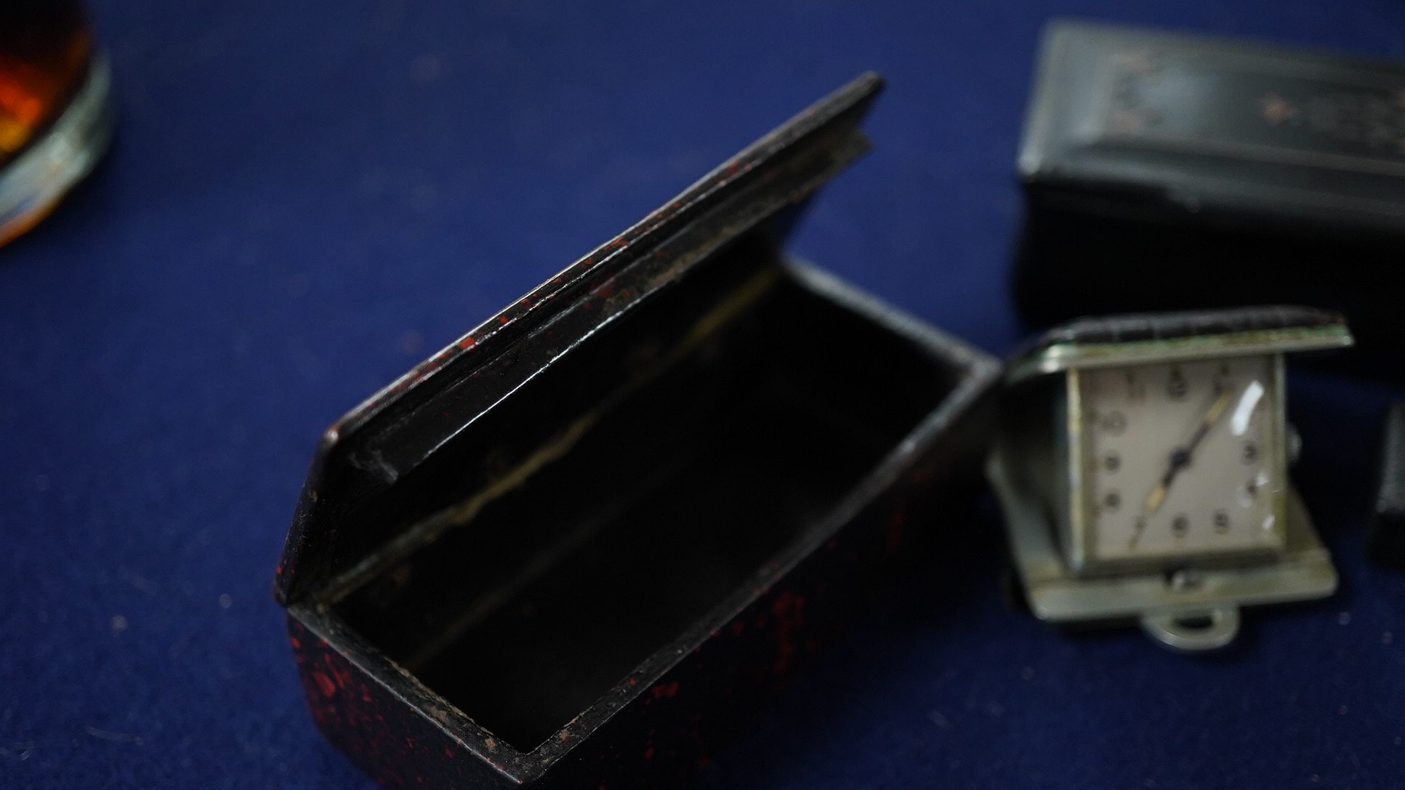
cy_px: 461
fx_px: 1788
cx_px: 691
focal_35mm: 48
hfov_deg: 42.9
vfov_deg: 24.9
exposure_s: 1/125
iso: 1250
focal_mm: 30
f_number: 3.5
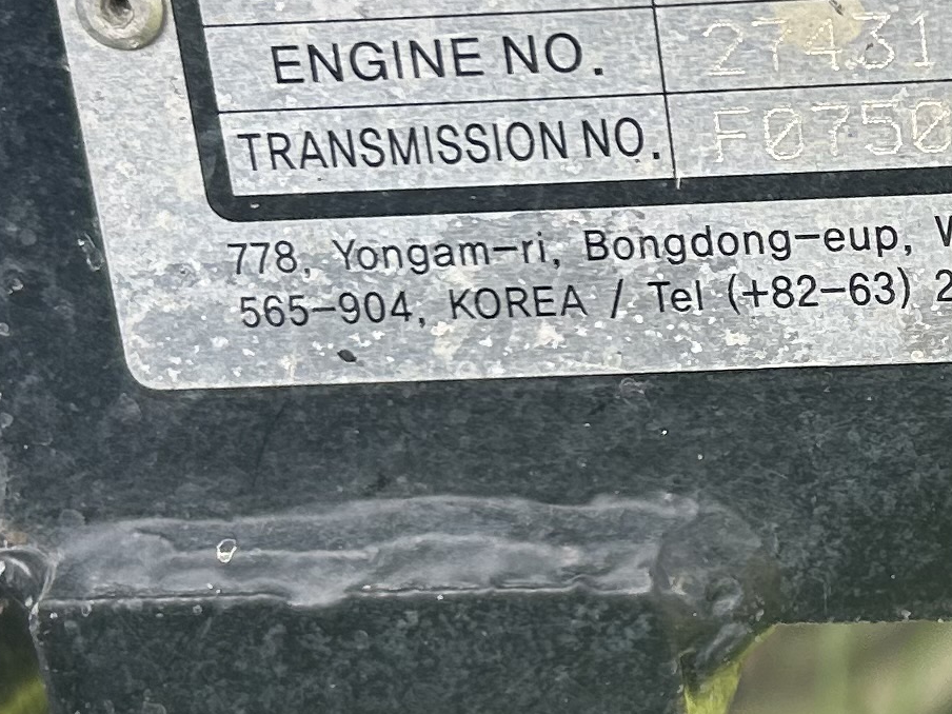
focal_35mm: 116
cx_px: 1016
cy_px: 272
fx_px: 3190
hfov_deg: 16.5
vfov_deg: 12.8
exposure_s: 1/337
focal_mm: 5.7
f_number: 1.5
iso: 50
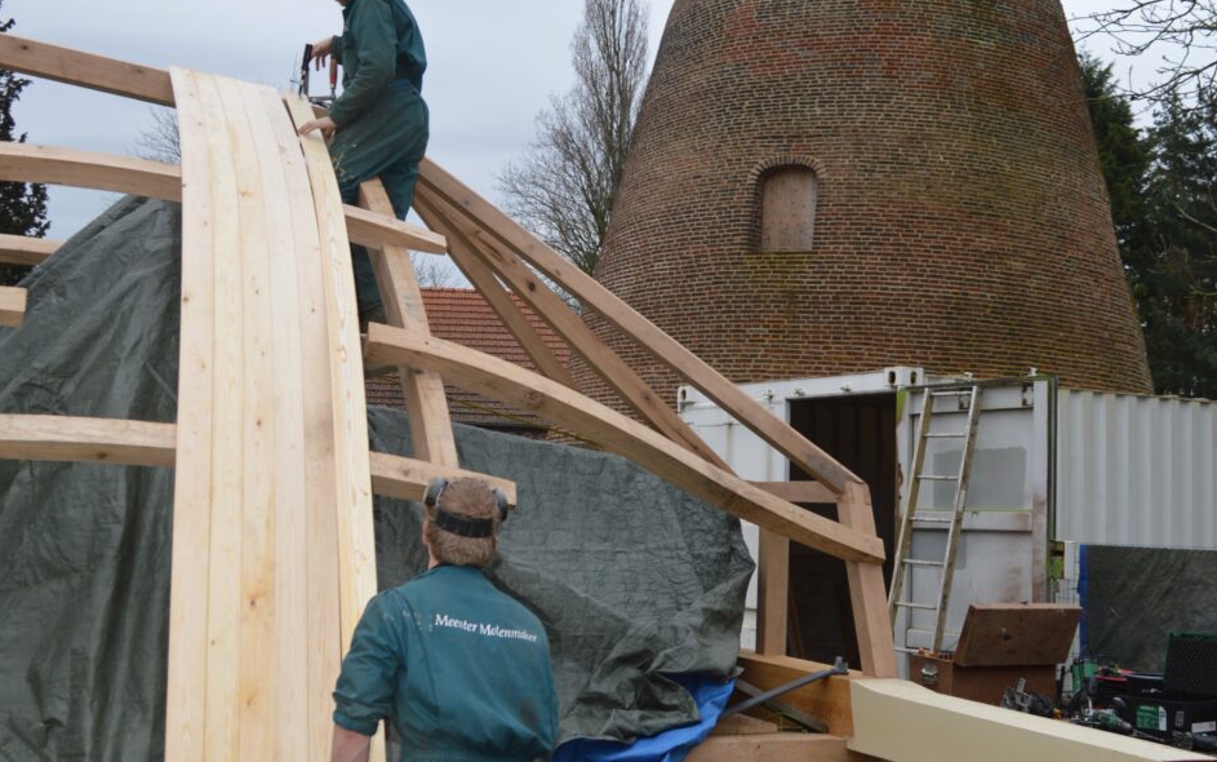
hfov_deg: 66.5
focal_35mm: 28
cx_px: 616
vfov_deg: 44.6
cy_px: 399
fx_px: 929
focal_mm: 18
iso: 110
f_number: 4
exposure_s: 1/125
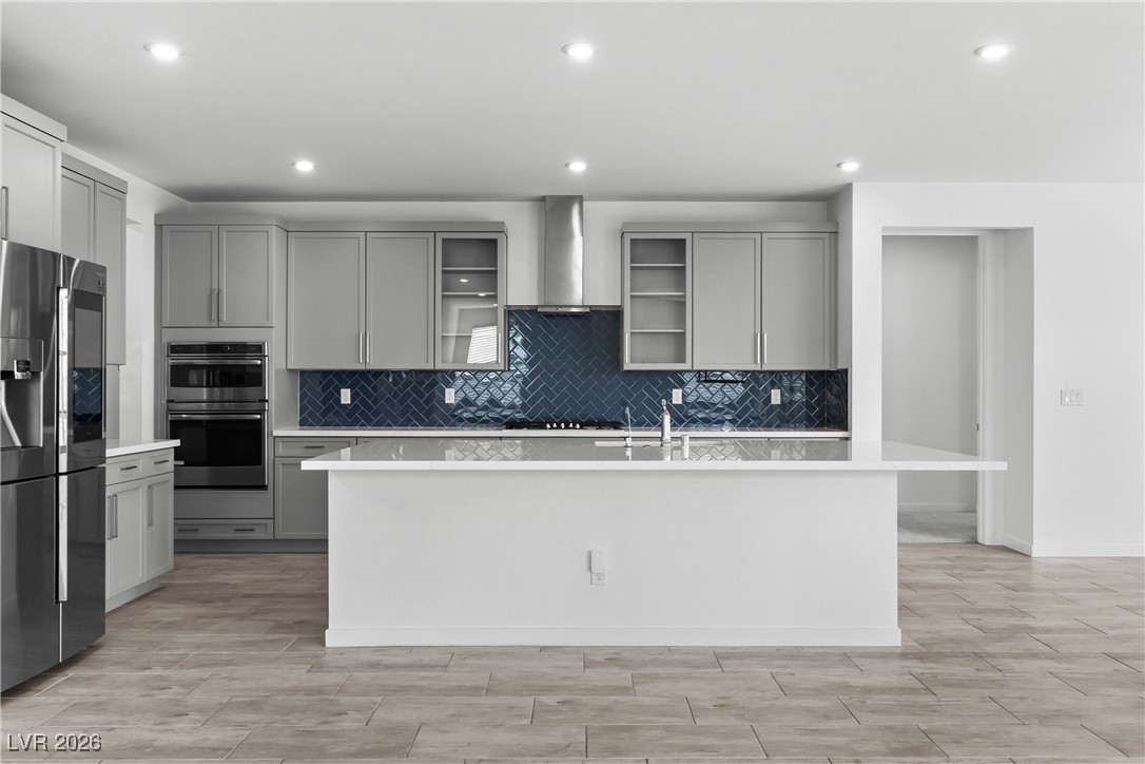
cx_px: 572
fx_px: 890
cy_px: 382
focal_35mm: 28
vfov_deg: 46.4
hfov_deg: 65.5
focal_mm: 19
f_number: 8
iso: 400
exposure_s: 1/20
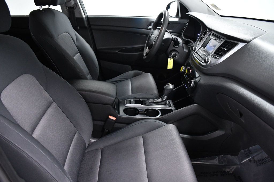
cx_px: 137
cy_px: 91
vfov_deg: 47.9
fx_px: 205
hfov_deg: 67.4
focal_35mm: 27
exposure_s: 1/100
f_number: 5
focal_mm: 18
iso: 2500
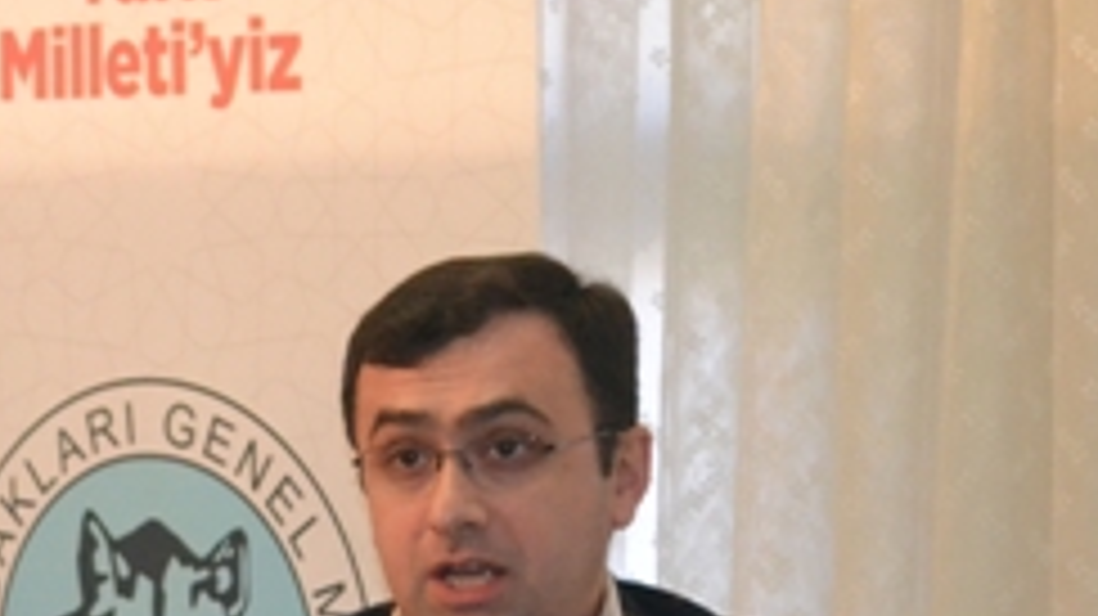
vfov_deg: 5.4
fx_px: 6441
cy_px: 785
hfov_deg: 9.6
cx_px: -290
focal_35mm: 221
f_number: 5.6
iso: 3200
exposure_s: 1/60
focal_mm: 55
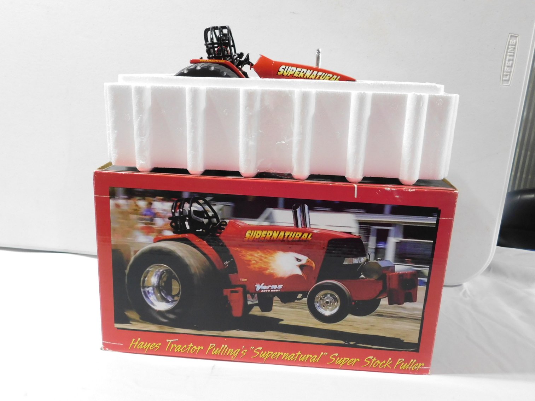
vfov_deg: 46.8
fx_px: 464
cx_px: 268
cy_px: 200
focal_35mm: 30
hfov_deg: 60.0
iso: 280
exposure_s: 1/30
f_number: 3.2
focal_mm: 5.3
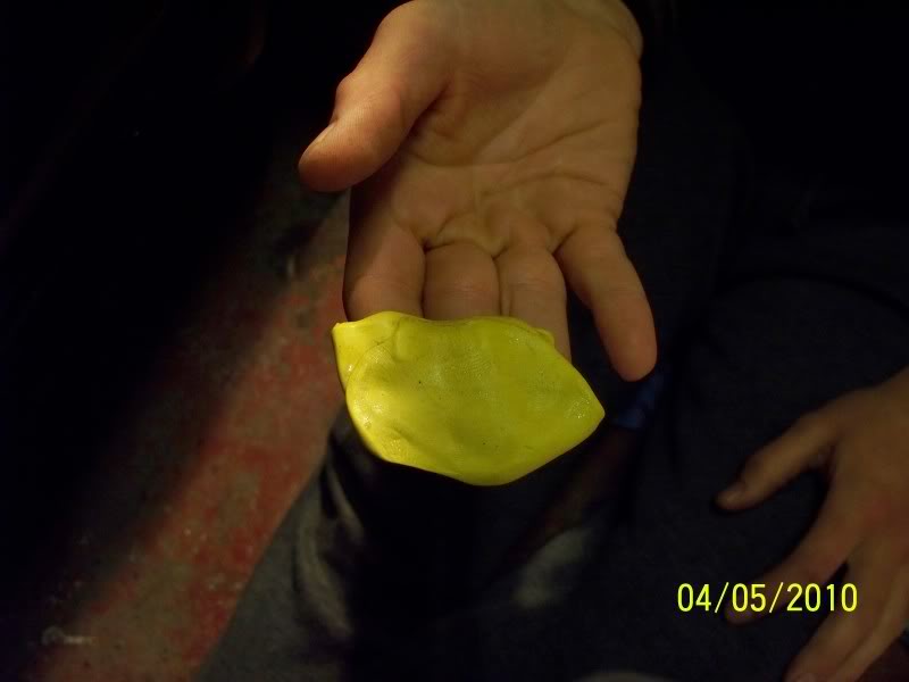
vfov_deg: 39.7
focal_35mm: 36
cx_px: 454
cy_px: 341
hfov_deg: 51.4
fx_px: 945
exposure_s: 1/60
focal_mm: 7.54
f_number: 2.8
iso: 400
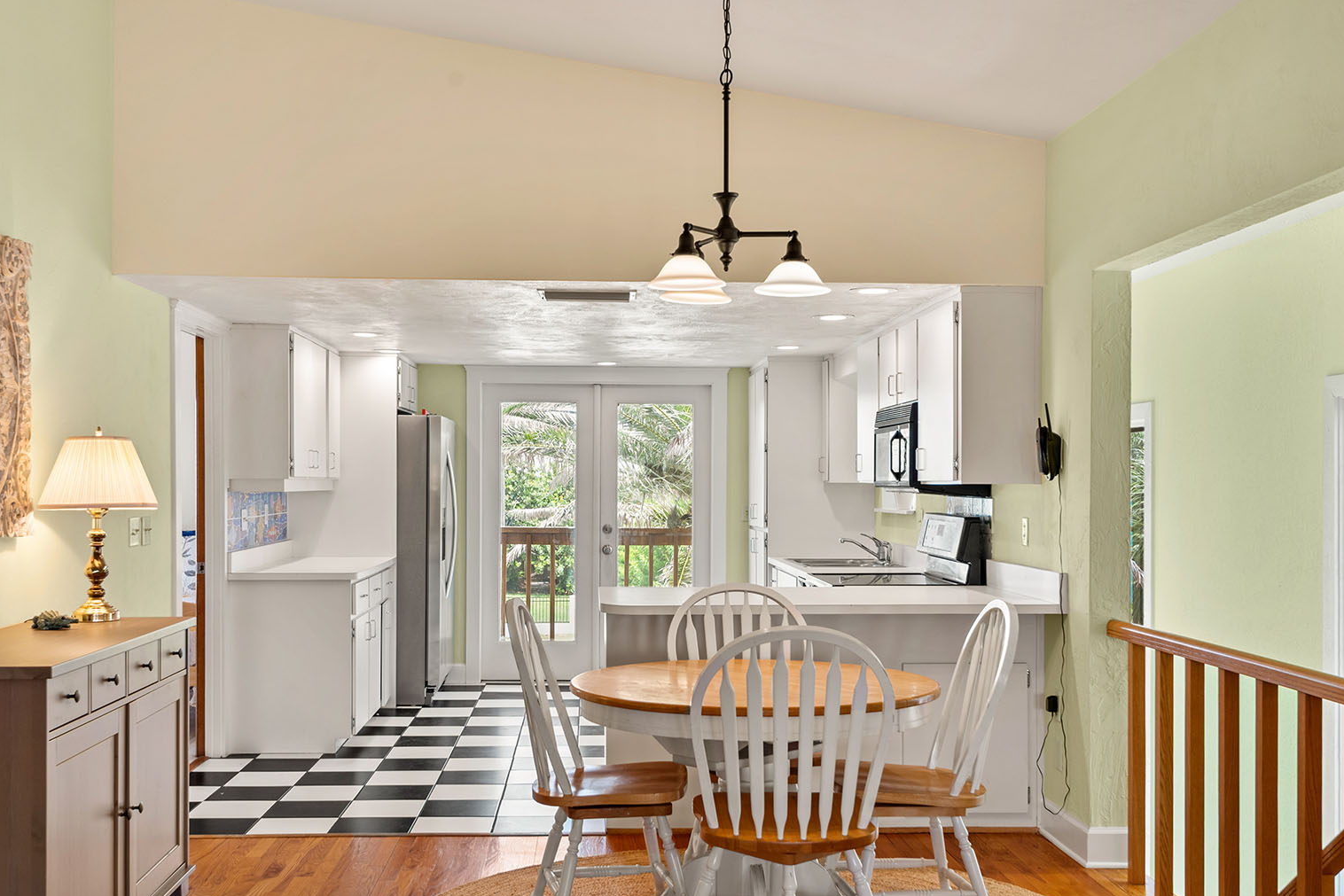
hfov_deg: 50.7
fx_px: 1419
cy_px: 481
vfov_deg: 35.0
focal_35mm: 38
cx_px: 626
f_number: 8
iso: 250
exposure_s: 1/5
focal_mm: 32
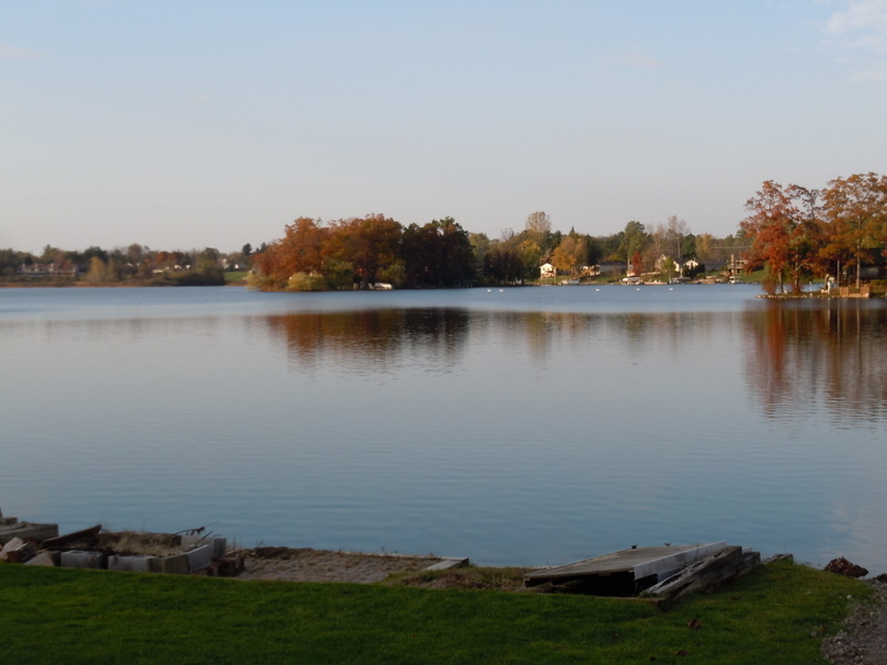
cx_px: 444
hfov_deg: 30.7
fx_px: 1614
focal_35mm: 63
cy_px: 332
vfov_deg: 23.3
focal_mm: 11.2
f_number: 5
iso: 100
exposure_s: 1/320
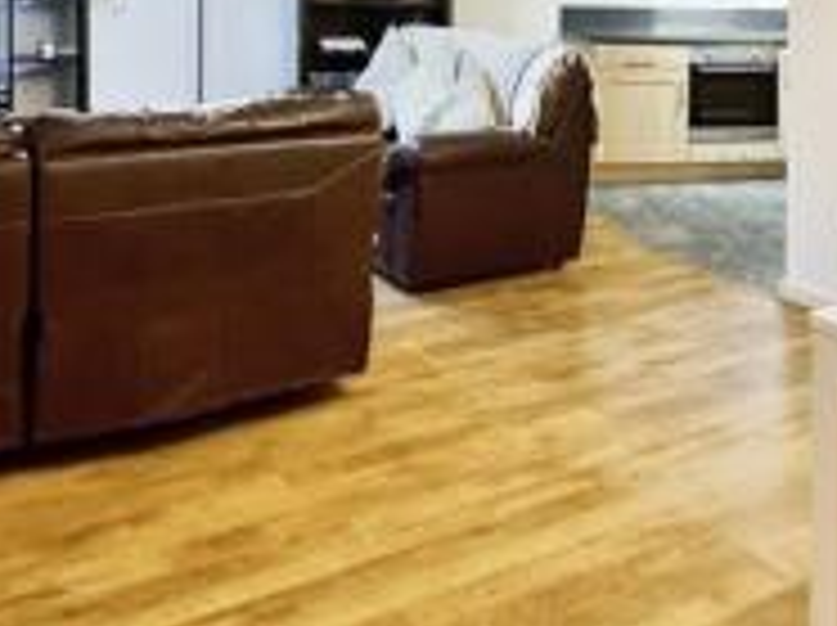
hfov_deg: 42.7
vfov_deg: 30.4
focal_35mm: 44
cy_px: -7
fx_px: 1063
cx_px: 511
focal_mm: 2.22
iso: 400
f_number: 2.2
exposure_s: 1/50
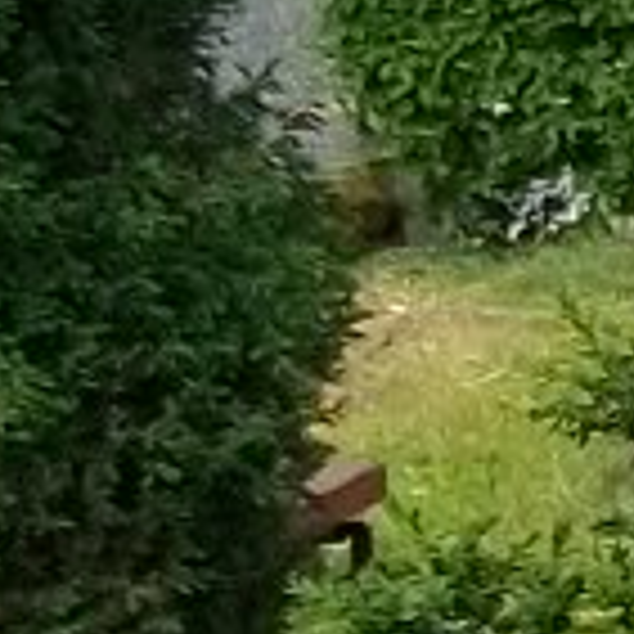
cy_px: 823
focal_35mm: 288
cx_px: 1533
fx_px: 5968
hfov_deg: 5.8
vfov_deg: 6.0
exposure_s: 1/200
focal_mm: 6
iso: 80
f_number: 2.7
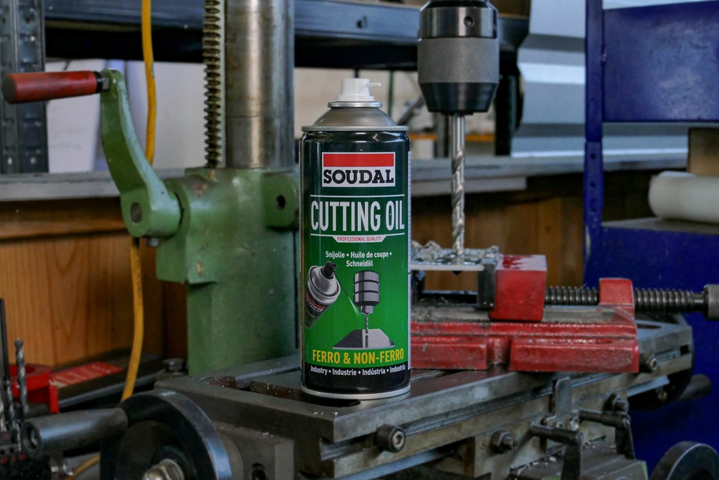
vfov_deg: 22.6
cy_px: 240
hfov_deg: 33.4
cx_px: 360
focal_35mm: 60
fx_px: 1198
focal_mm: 21.81
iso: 800
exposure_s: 1/125
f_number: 5
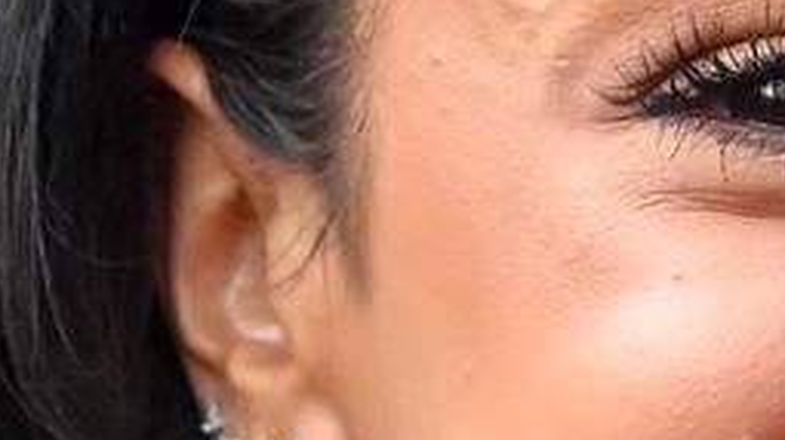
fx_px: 15600
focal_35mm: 750
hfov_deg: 2.9
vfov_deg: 1.6
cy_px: 768
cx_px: 865
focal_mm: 95
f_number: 4
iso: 2500
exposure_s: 1/640
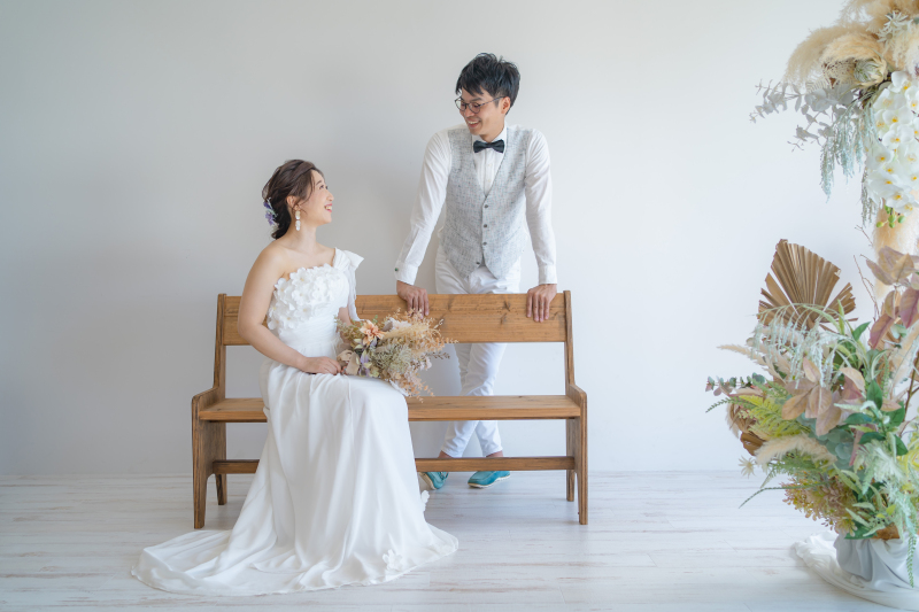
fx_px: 893
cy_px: 306
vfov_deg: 37.8
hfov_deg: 54.4
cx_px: 460
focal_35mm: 35
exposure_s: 1/125
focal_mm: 35
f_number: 2.8
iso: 125
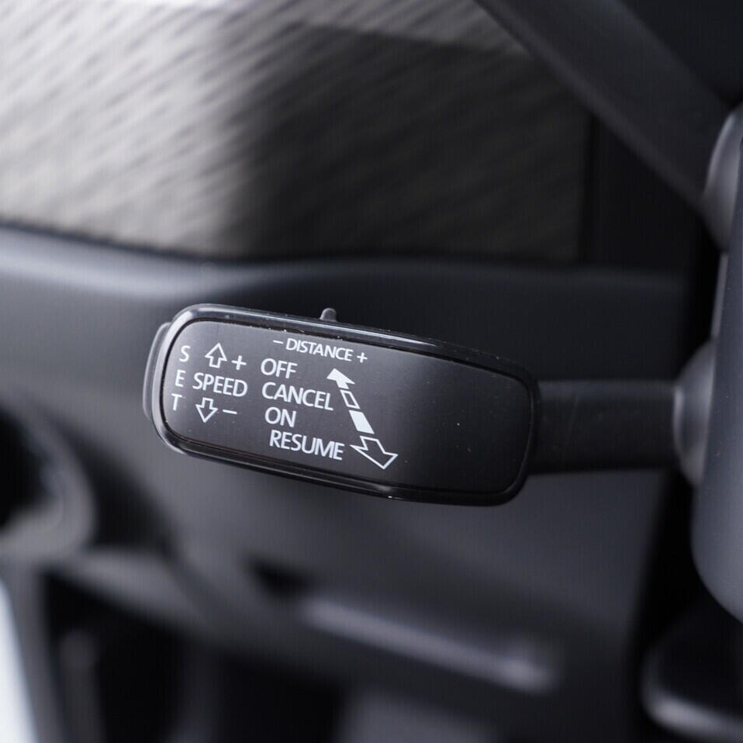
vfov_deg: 36.8
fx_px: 1117
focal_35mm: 46
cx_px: 311
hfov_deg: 36.7
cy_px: 372
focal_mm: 24
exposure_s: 1/40
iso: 320
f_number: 2.8
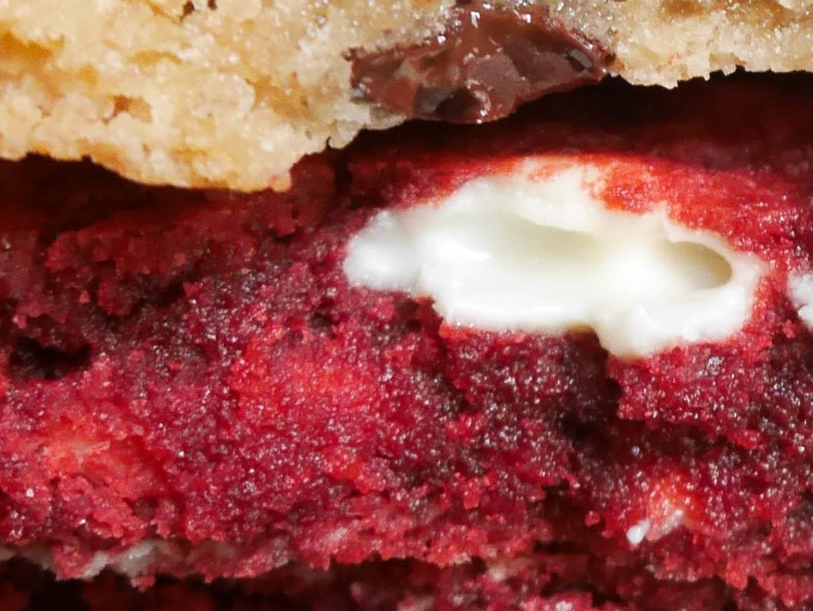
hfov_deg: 11.4
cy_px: 120
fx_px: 4019
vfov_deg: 8.7
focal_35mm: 171
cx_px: 915
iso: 1600
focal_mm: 20
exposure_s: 1/60
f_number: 4.5
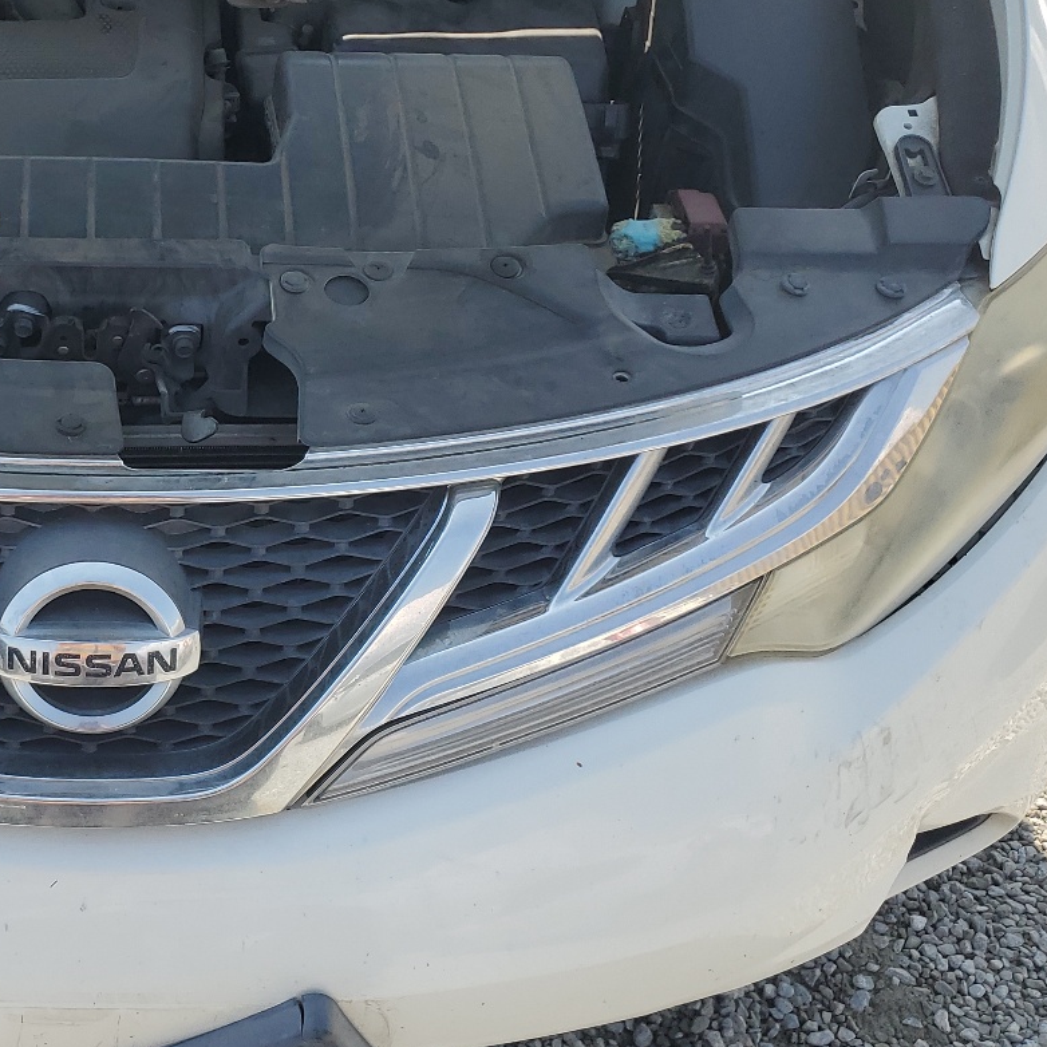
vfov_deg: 36.1
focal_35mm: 47
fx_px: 1608
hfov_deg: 34.1
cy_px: 498
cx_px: 108
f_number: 1.5
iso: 50
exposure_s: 1/1429
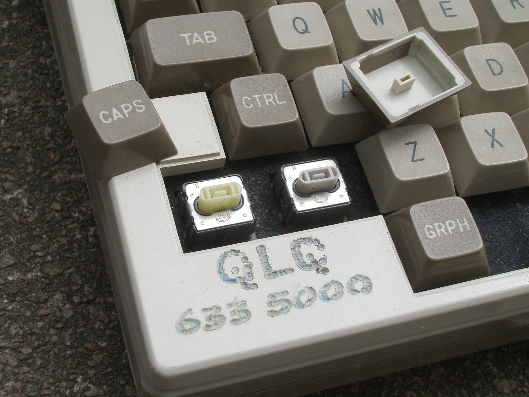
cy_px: 198
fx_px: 947
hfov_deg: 31.2
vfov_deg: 23.7
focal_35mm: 62
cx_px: 264
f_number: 5.6
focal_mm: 10.2
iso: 80
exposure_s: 1/250
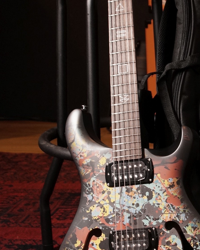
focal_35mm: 121
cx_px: 192
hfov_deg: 12.6
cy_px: 101
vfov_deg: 15.9
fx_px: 897
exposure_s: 1/100
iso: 800
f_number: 5
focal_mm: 35
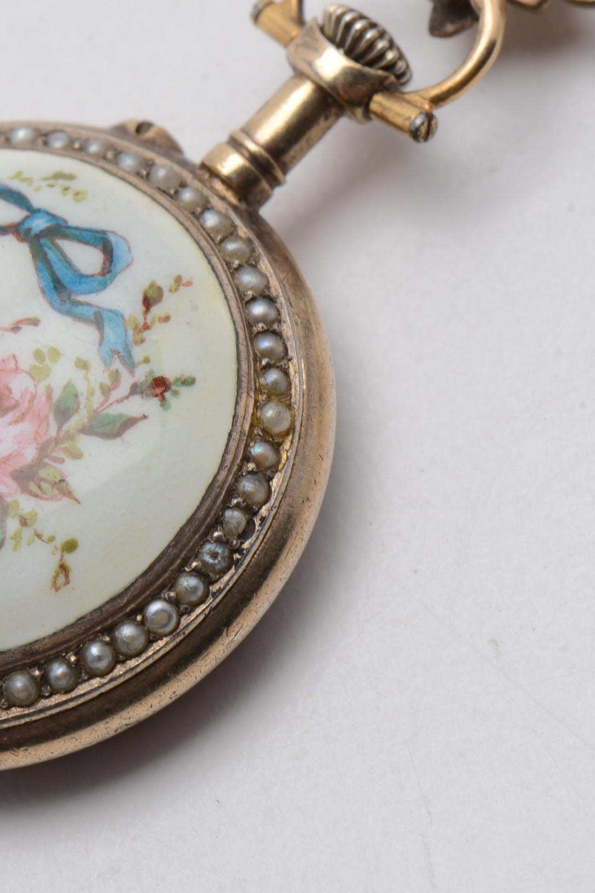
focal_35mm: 193
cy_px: 446
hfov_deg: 7.1
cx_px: 74
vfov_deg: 10.7
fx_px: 4780
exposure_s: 1/125
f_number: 18
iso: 200
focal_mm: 85
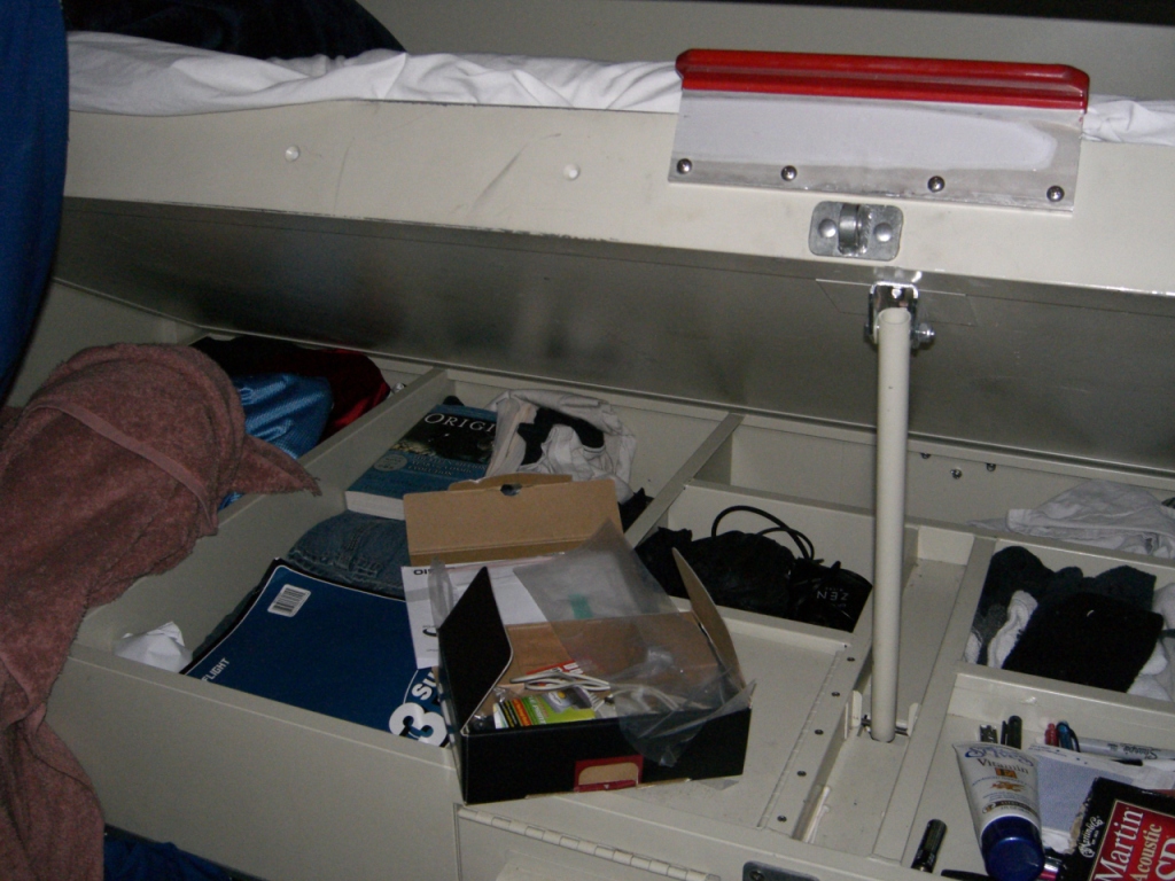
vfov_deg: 37.7
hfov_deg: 49.0
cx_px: 588
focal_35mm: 38
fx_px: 1290
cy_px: 440
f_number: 2.8
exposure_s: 1/60
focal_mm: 7.9
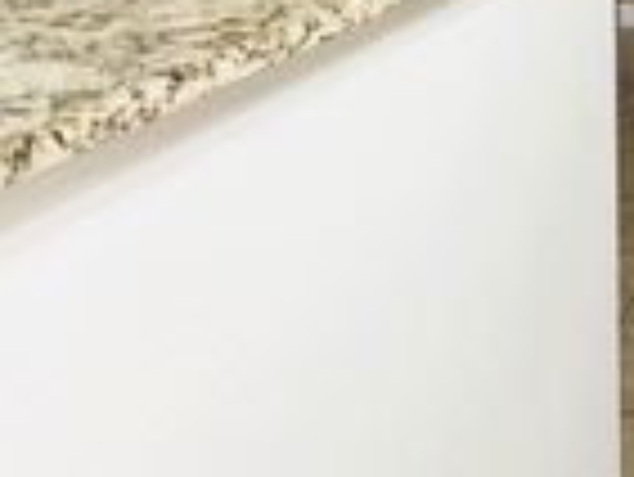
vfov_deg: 15.5
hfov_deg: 18.1
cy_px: -83
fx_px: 1686
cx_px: 1048
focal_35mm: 92
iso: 40
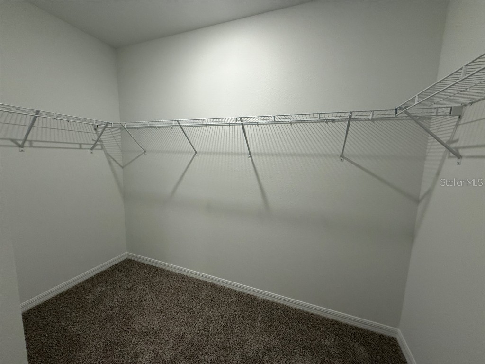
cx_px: 242
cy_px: 182
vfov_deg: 85.7
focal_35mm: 14
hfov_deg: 102.1
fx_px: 196
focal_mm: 2.22
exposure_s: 1/120
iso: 320
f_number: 2.2
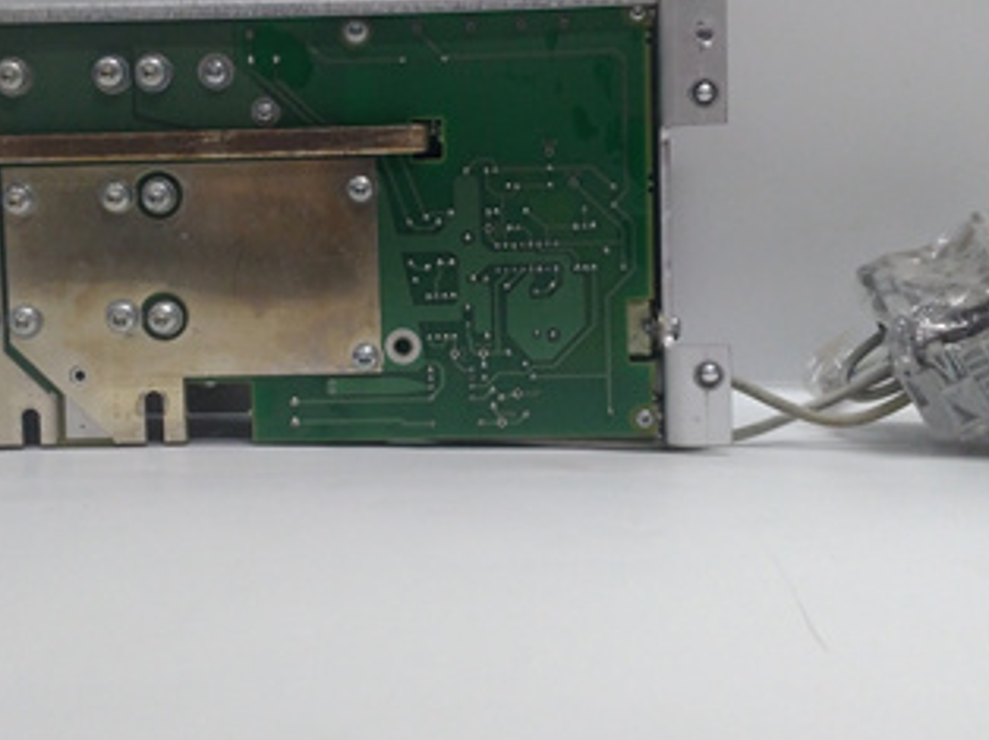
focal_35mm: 43
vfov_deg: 33.4
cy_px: 288
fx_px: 1228
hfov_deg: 43.8
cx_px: 438
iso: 253
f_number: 2
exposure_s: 1/33
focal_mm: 3.79
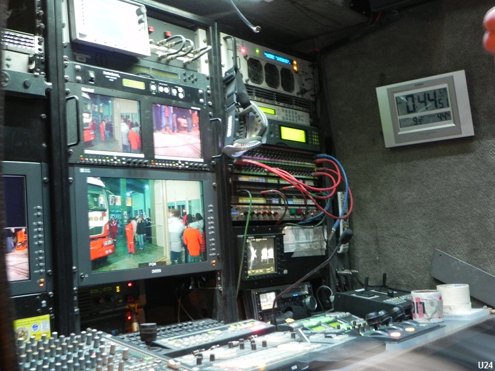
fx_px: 658
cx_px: 248
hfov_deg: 41.3
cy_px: 186
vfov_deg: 31.5
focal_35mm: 46
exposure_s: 1/3.4
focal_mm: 8.2
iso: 400
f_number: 3.2
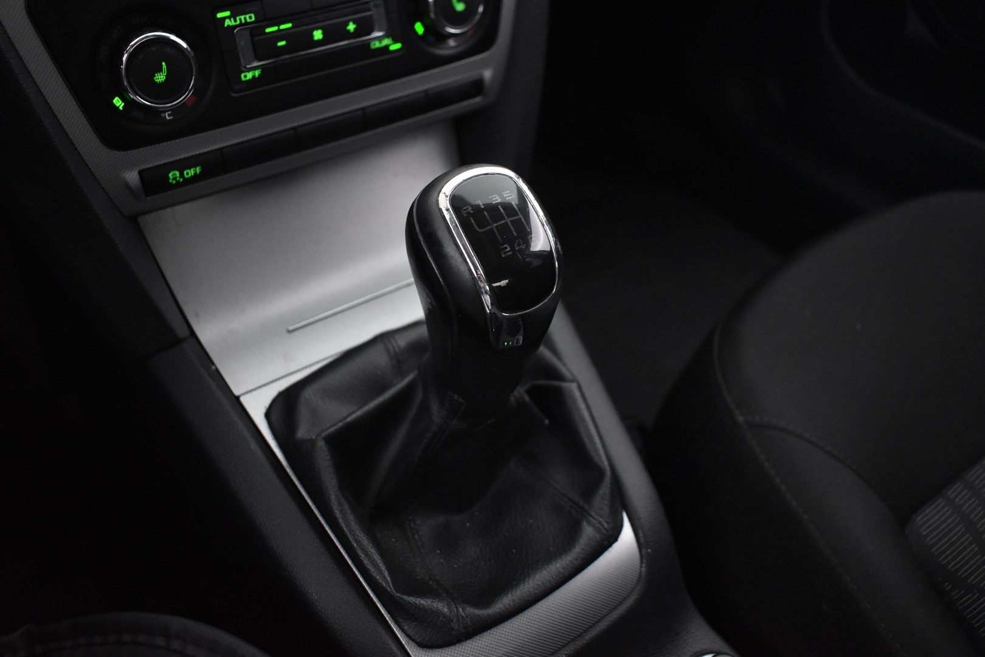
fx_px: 821
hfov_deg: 61.9
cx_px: 492
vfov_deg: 43.6
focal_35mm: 30
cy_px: 328
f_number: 3.8
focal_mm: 20
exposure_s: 1/30
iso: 3200
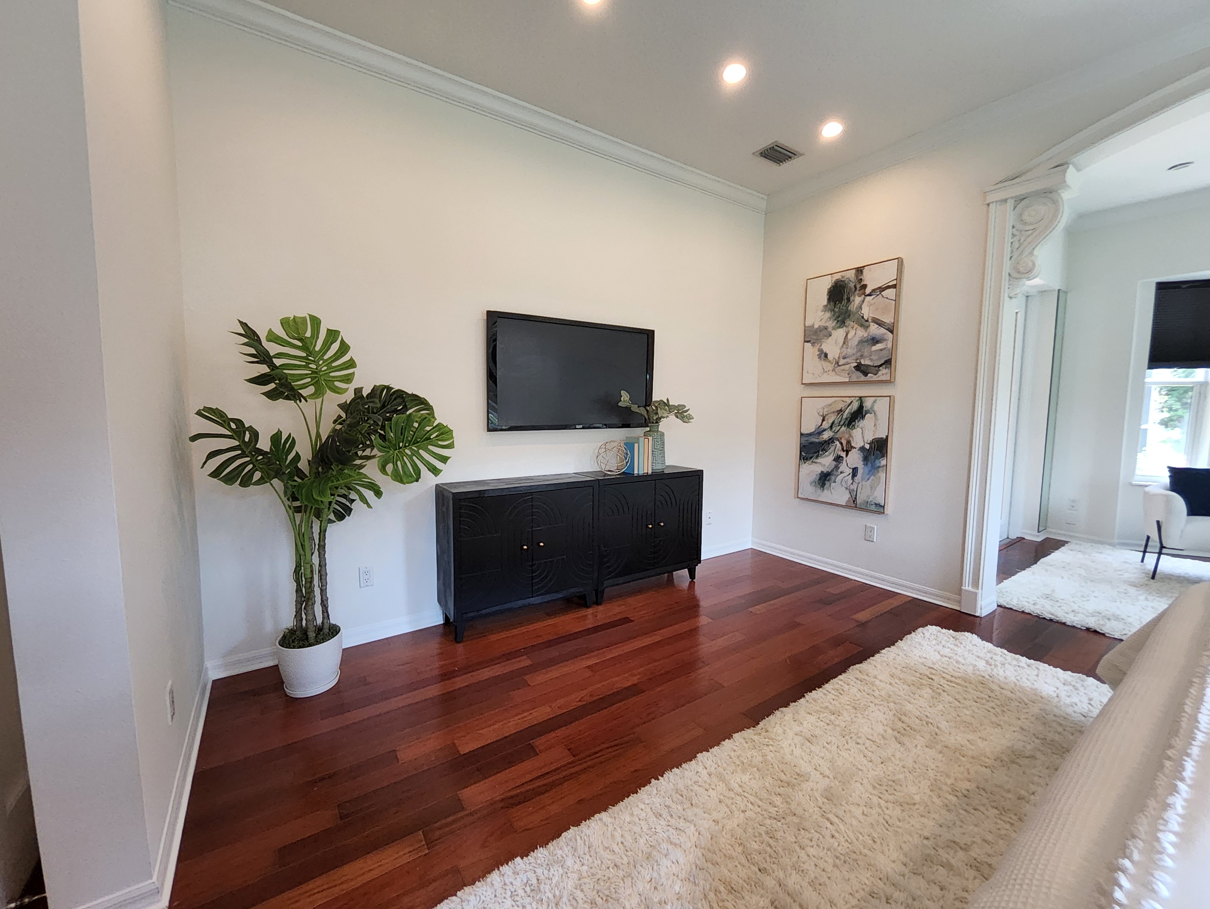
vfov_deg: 90.0
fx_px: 455
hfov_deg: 106.1
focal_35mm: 13
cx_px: 605
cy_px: 454
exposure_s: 1/60
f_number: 2.2
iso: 200
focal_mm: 1.13
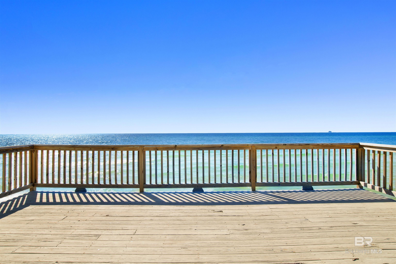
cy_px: 132
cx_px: 198
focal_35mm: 18
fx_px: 198
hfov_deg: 90.0
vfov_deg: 67.4
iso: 200
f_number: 11
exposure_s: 1/320
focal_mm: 18
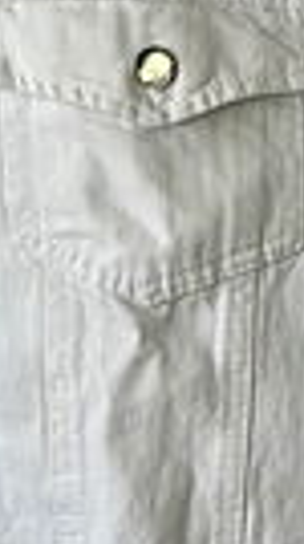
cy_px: 185
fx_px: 1625
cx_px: 409
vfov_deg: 18.9
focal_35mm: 113
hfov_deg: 10.4
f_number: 1.6
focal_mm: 5.1
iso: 125
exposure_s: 1/79
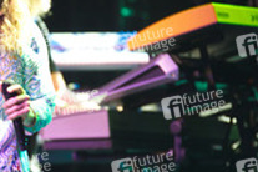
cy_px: 74
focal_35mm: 652
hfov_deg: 3.2
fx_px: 4672
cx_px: 35
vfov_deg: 2.1
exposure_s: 1/125
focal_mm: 300
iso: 1600
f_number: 2.8
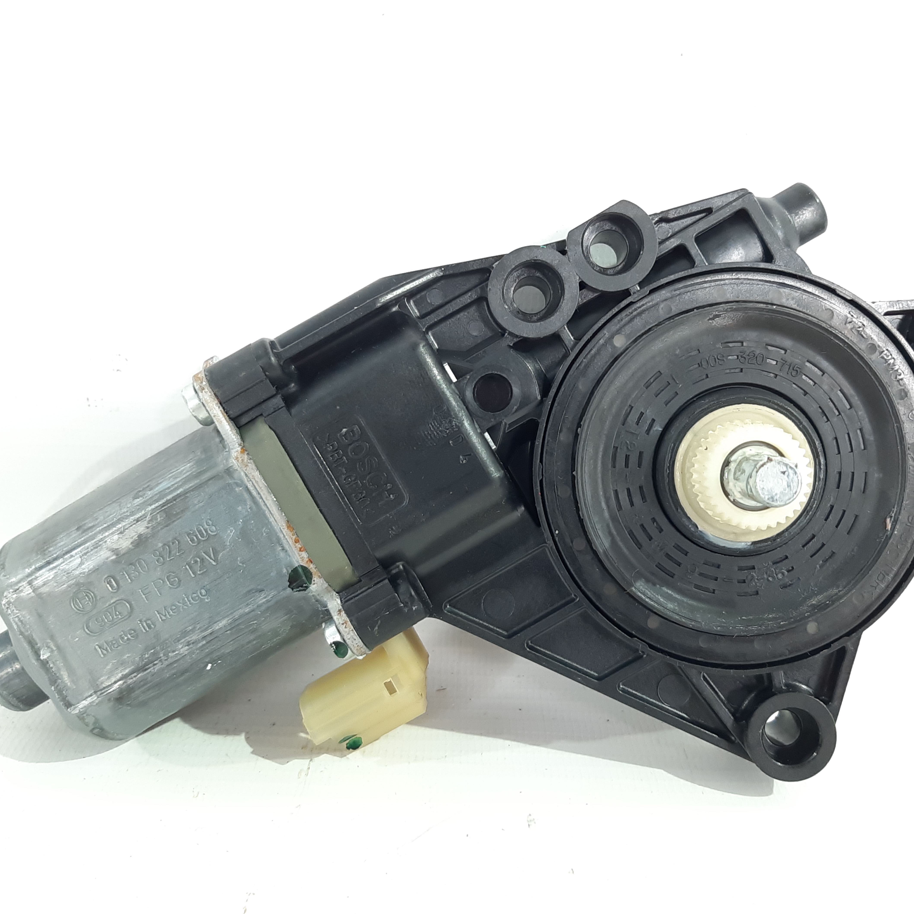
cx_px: 491
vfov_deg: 51.1
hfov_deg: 51.1
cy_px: 459
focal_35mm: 32
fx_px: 956
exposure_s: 1/33
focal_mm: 3.93
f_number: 1.7
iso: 125
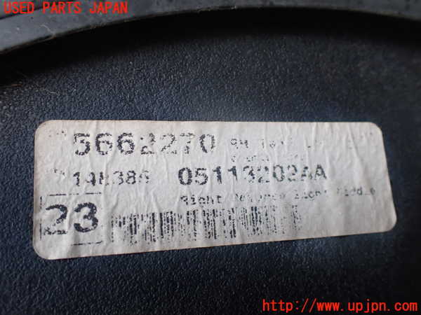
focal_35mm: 30
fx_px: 365
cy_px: 158
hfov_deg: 60.0
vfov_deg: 46.8
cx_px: 210
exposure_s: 1/125
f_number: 2.3
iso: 320
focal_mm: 5.4
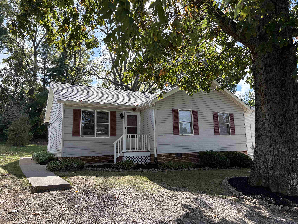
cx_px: 149
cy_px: 112
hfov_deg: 67.3
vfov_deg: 53.1
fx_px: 224
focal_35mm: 26
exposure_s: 1/873
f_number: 1.6
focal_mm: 5.96
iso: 64
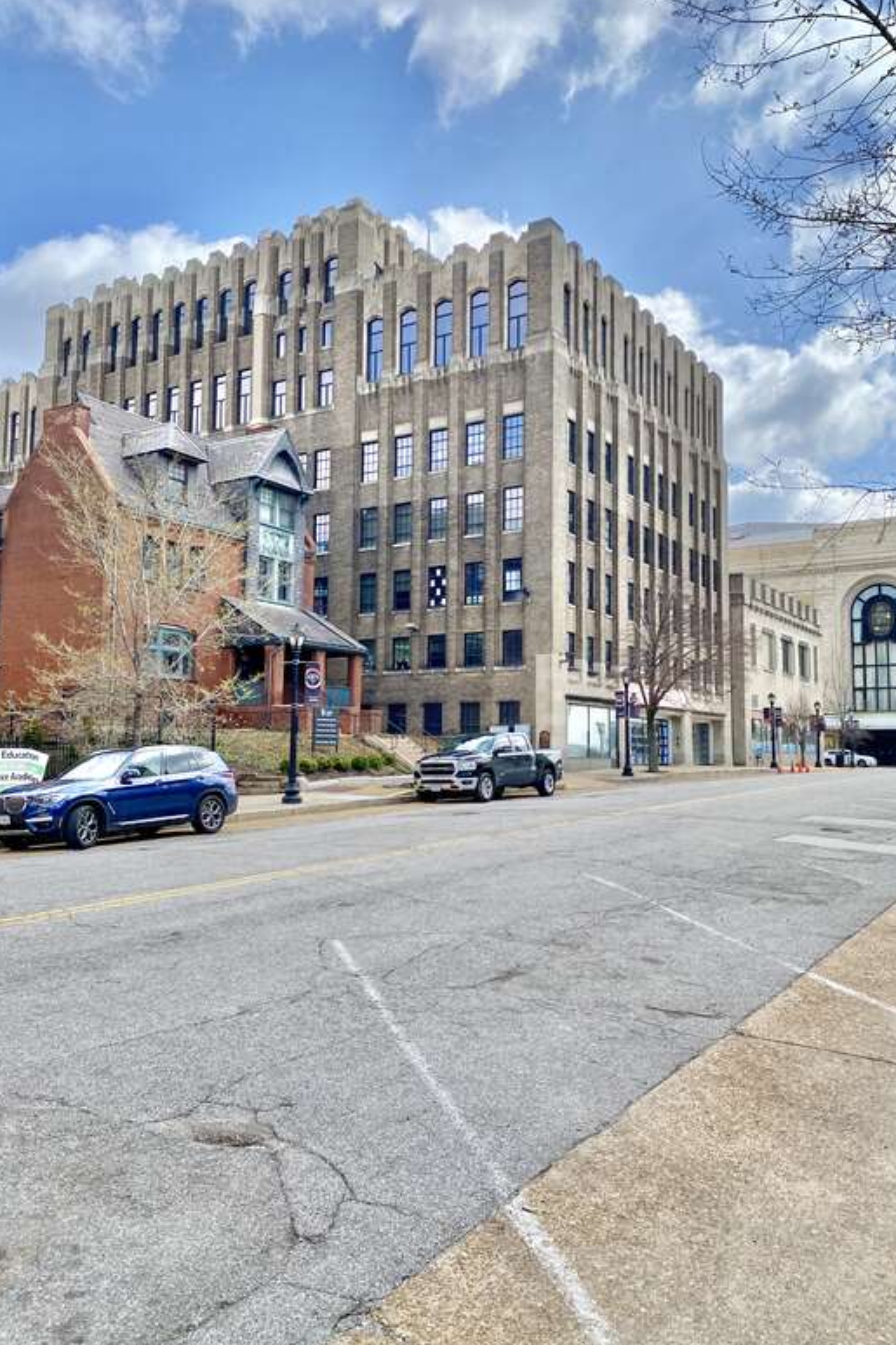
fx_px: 1046
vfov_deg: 65.5
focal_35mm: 28
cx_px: 459
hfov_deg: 46.4
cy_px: 661
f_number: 1.8
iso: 32
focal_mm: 4.25
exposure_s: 1/3125
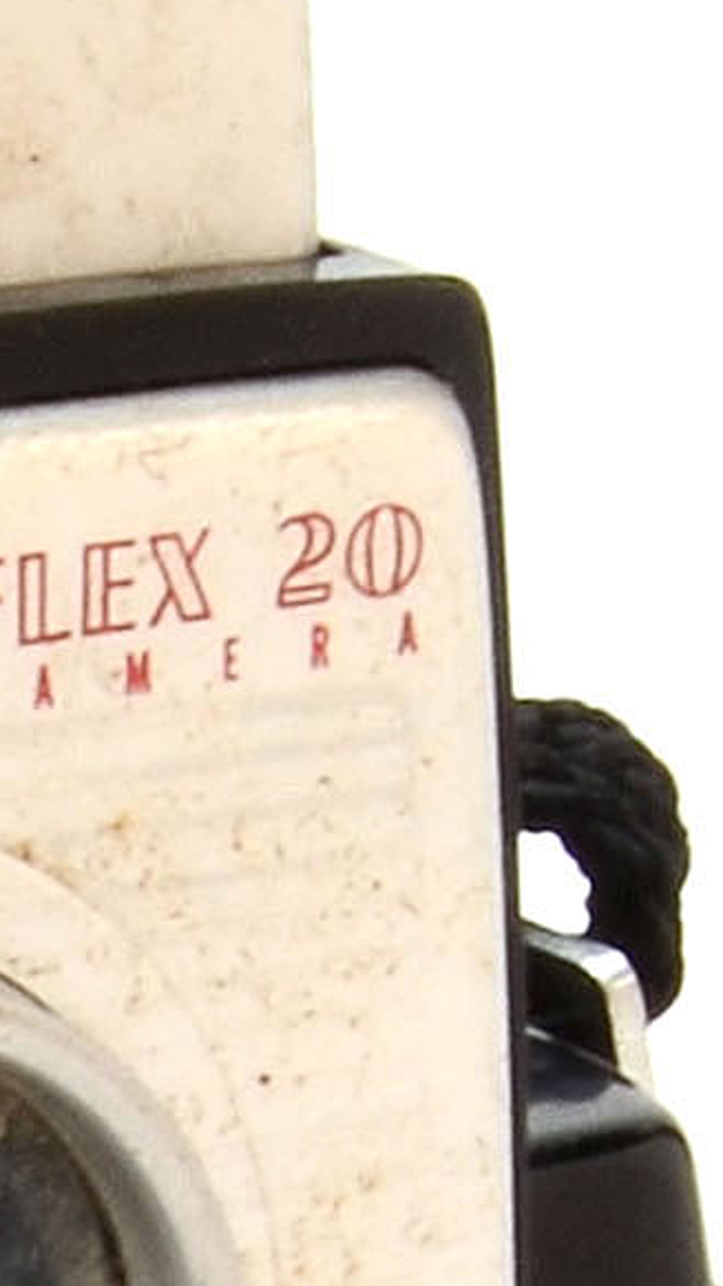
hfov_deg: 2.8
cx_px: -1063
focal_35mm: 425
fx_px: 14497
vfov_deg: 5.0
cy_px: 2017
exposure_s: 1/160
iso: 100
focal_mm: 32
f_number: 25
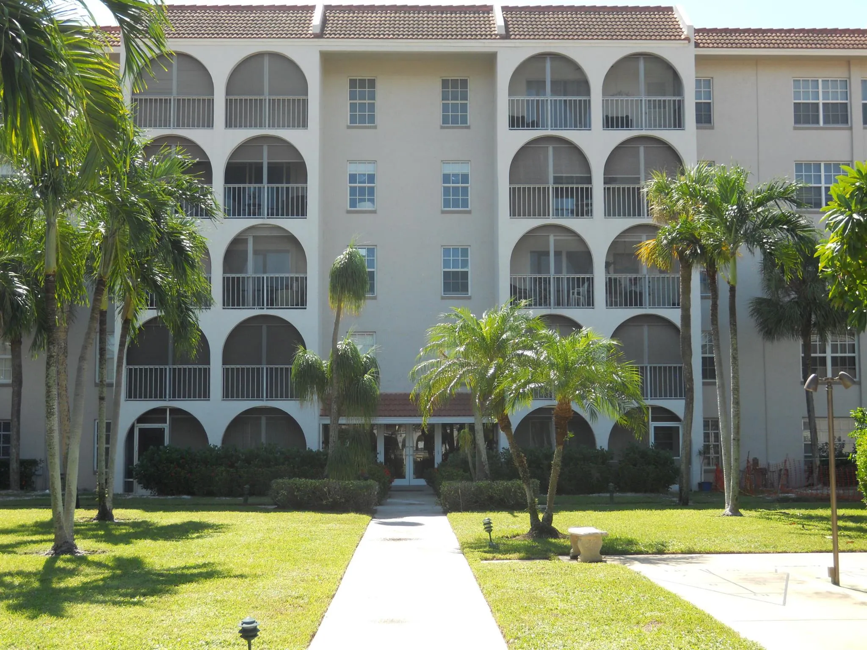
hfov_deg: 41.2
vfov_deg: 31.5
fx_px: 1152
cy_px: 325
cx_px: 434
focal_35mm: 46
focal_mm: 8.3
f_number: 3.4
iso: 80
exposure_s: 1/400
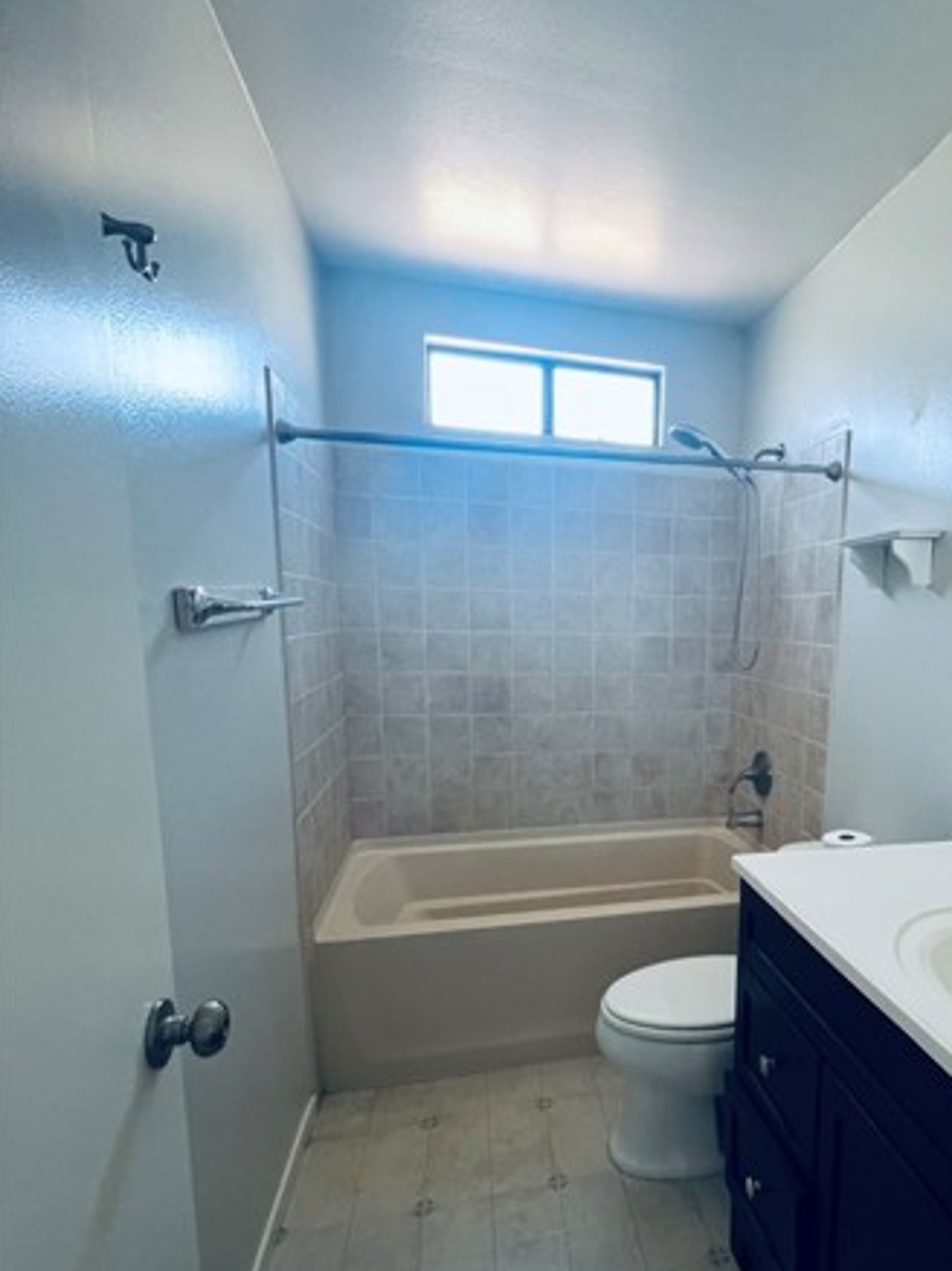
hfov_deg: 65.3
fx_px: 697
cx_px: 691
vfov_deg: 84.0
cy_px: 740
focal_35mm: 19
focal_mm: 1.57
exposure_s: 1/60
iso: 200
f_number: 1.8
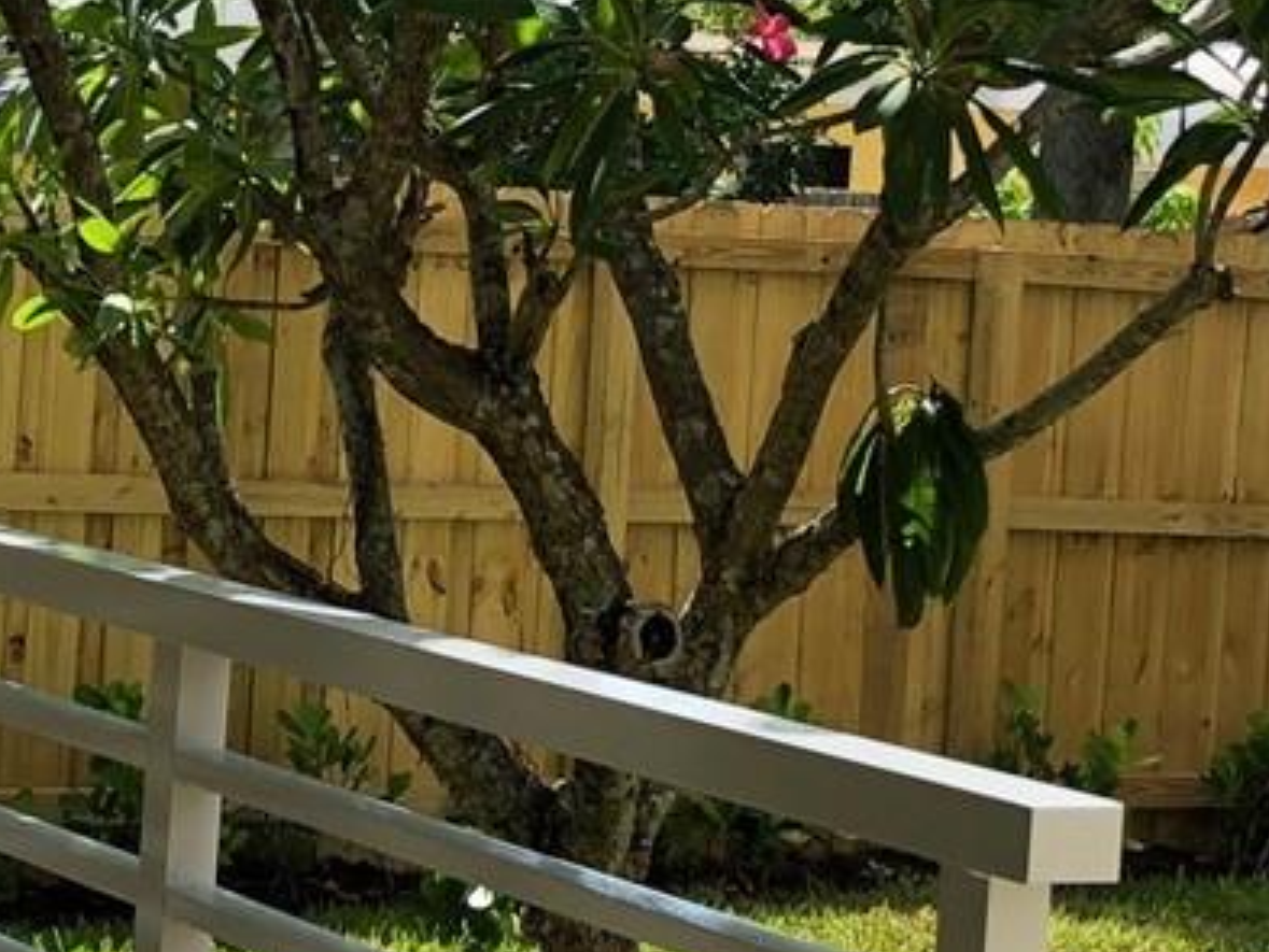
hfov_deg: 17.1
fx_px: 4180
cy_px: 349
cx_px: 187
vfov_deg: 13.0
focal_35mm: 114
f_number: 1.8
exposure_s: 1/592
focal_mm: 3.99
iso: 20
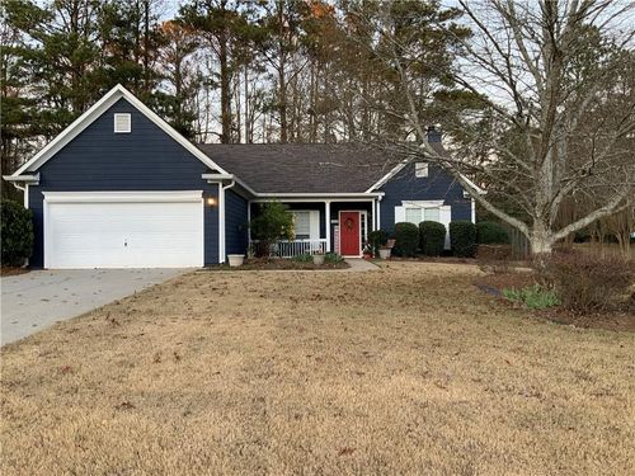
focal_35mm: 29
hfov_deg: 61.7
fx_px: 532
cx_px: 318
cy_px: 238
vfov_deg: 48.2
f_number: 1.8
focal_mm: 3
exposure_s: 1/60
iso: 40
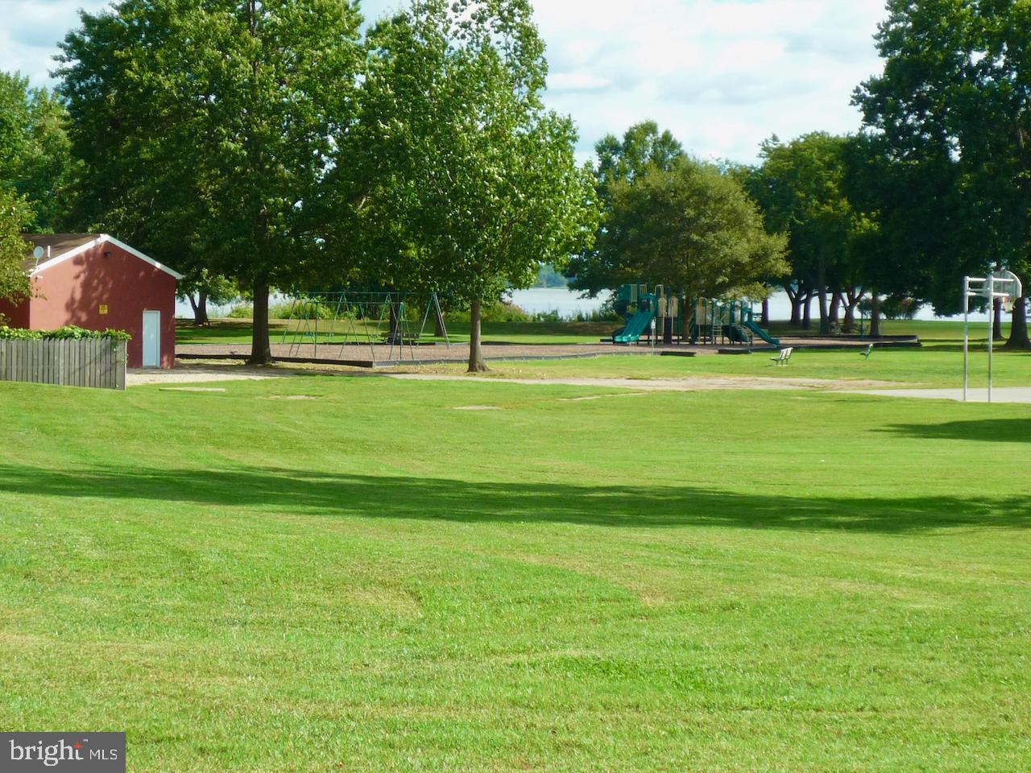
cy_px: 386
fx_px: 2740
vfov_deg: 16.1
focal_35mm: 92
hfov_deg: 21.3
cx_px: 516
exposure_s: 1/250
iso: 100
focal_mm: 11.3
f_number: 4.9
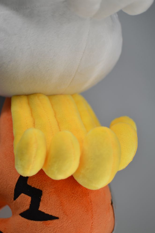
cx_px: 78
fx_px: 340
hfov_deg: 25.6
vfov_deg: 37.9
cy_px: 116
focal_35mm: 52
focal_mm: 35
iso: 100
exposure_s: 1/500
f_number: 1.8
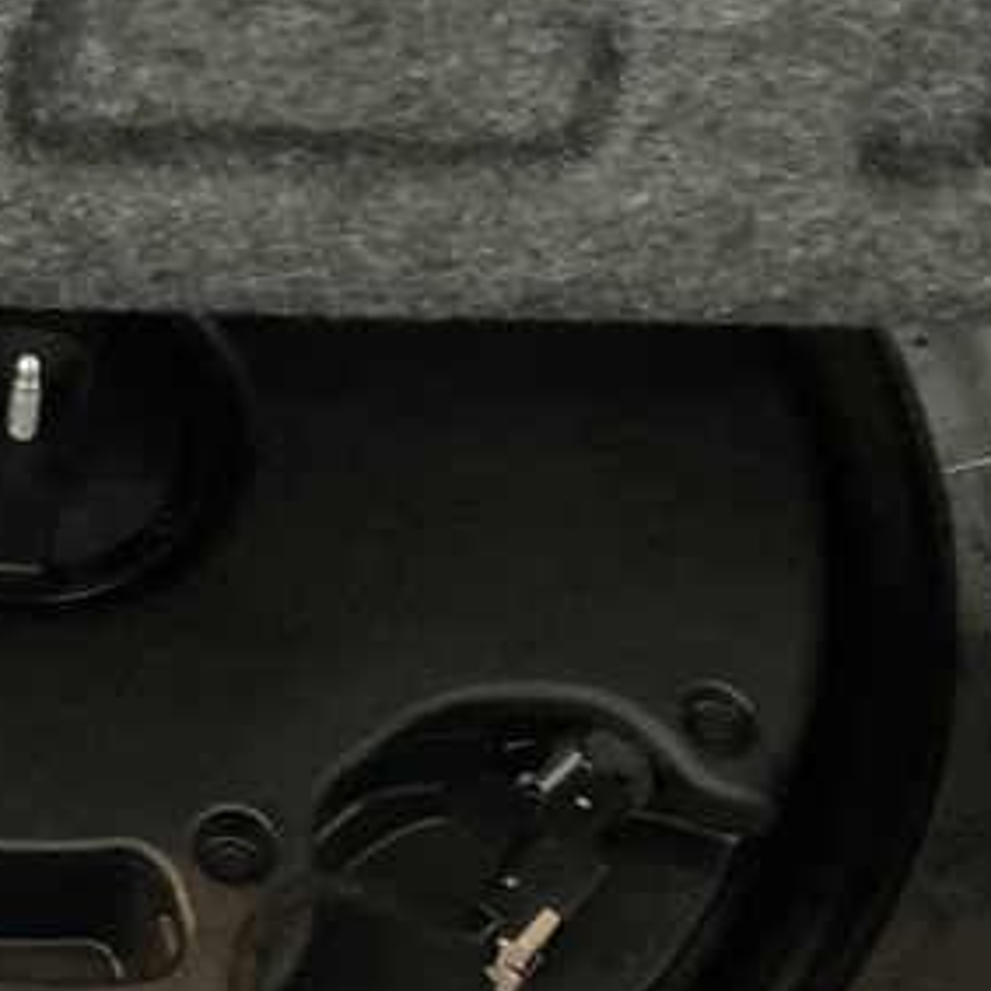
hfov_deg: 19.6
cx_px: 88
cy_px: 921
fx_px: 2818
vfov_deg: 19.5
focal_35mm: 87
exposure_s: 1/15
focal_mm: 3
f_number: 1.8
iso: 640
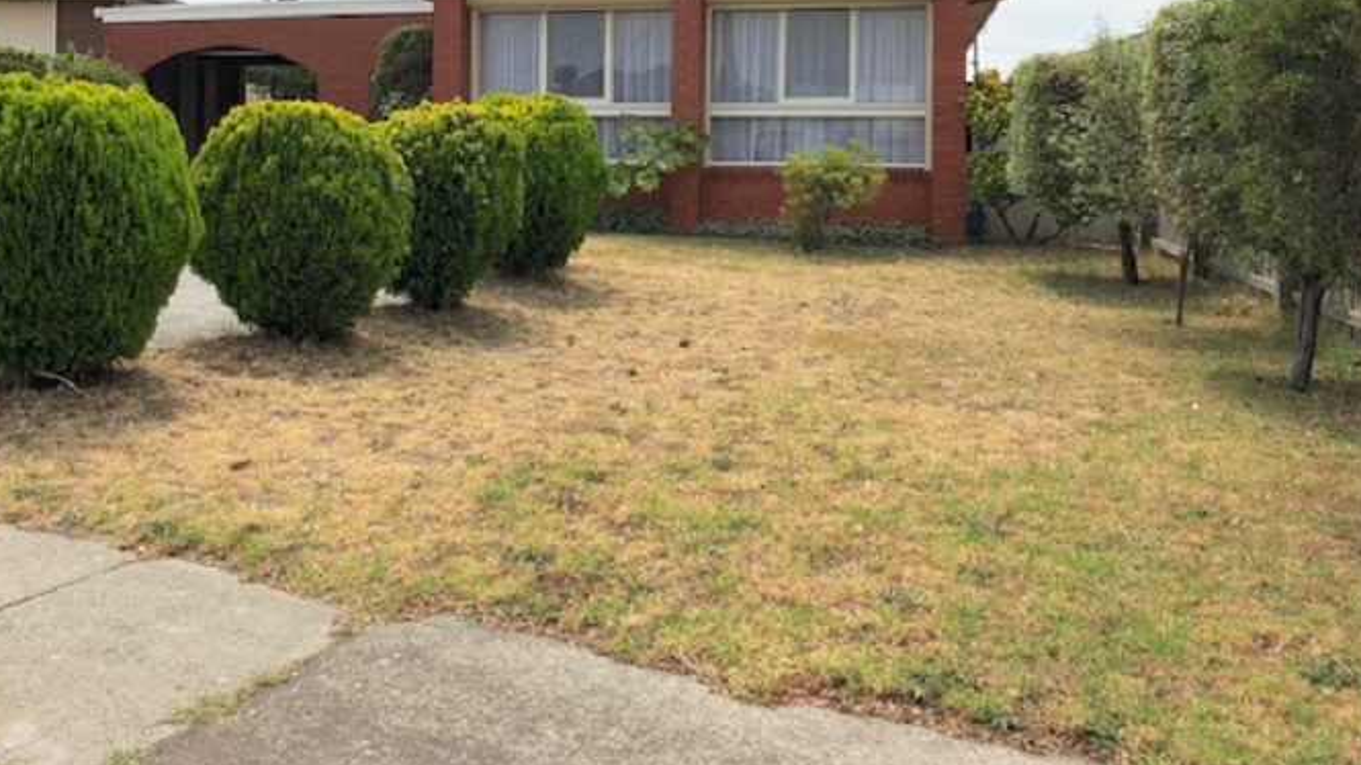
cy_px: 176
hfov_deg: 52.7
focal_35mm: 38
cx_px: 598
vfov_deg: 30.6
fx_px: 1371
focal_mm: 3.99
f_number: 1.8
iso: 20
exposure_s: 1/4049
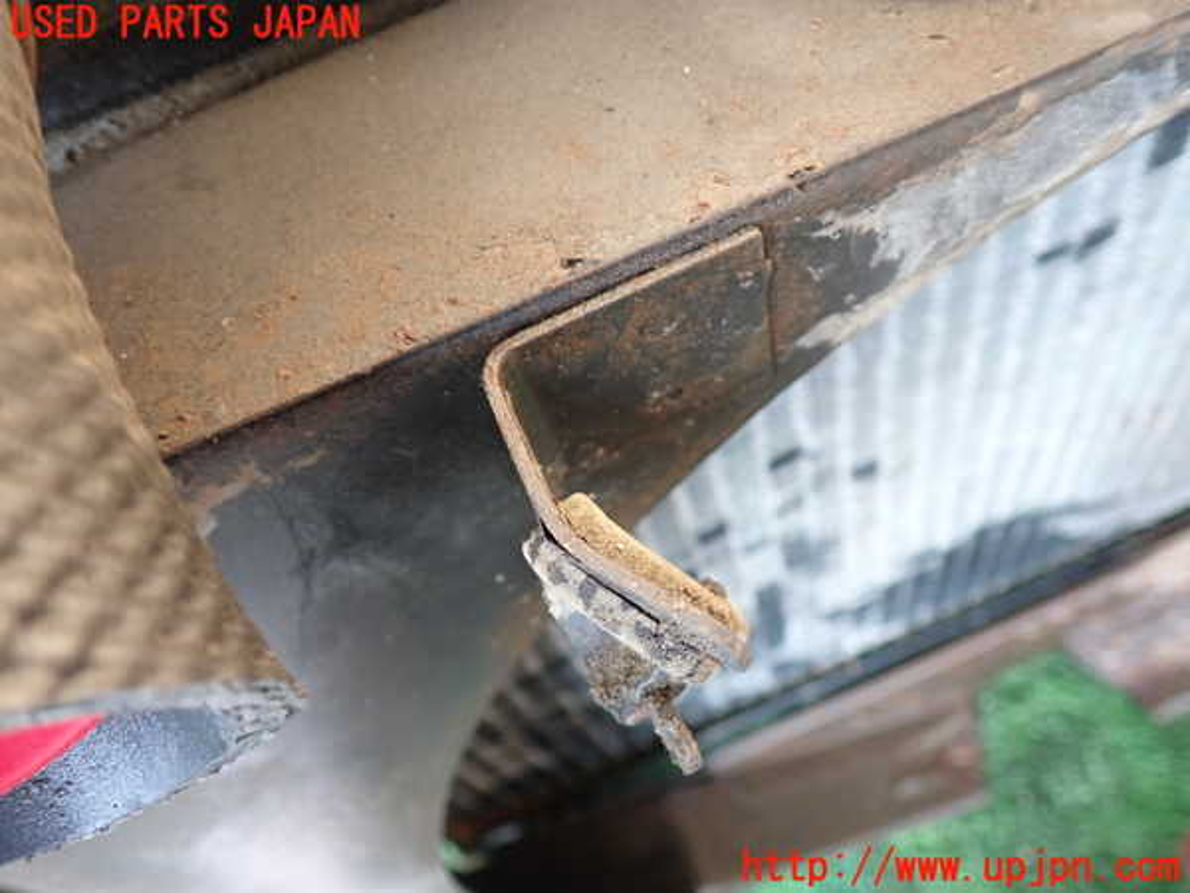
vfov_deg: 46.8
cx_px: 595
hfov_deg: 60.0
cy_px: 446
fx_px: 1031
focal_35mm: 30
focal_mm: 5.4
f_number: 2.3
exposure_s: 1/30
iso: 200
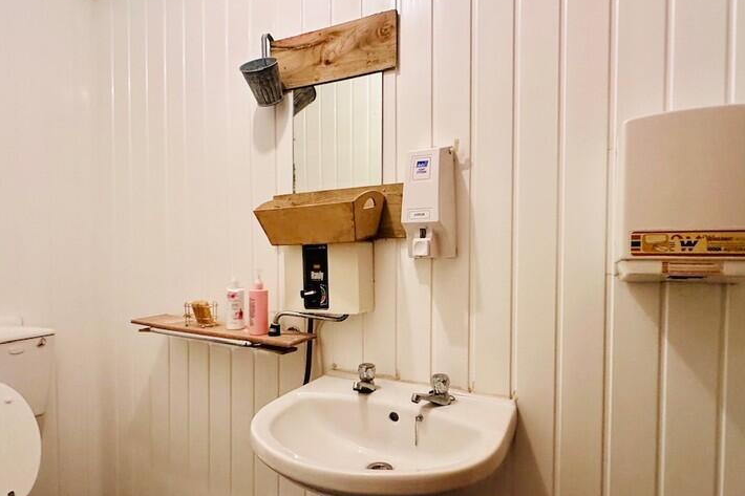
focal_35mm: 21
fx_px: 434
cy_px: 271
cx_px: 384
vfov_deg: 59.4
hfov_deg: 81.2
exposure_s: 1/50
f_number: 2.2
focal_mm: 2.22
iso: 500
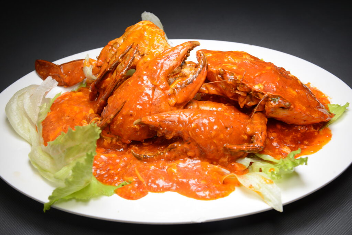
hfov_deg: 41.1
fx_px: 470
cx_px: 176
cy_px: 118
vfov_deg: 28.1
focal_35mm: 48
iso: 400
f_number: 8
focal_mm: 48
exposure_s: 1/200
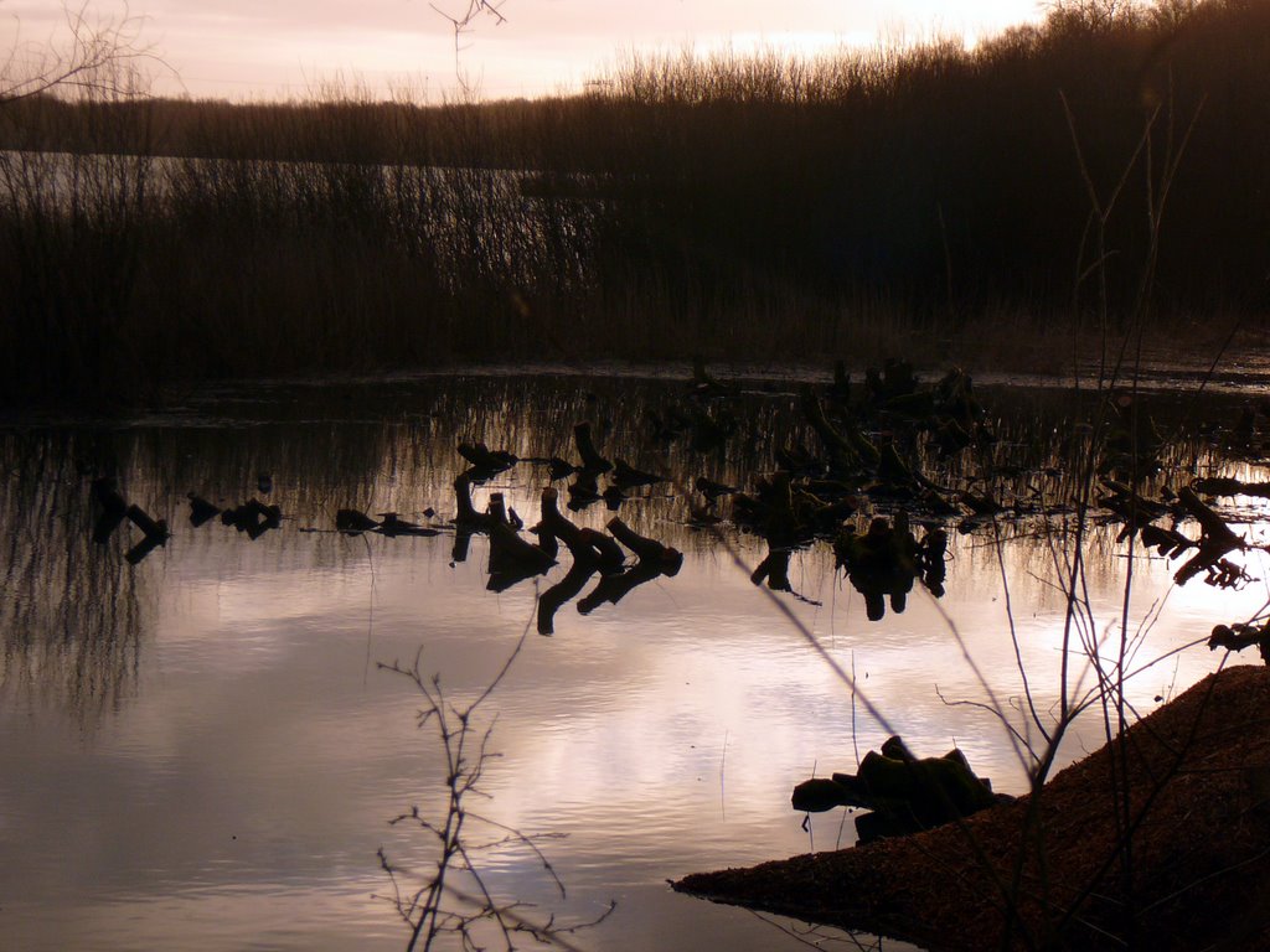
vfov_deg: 17.0
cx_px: 635
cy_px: 476
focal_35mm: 87
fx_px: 3192
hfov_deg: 22.5
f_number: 3.8
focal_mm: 13
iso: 80
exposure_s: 1/640
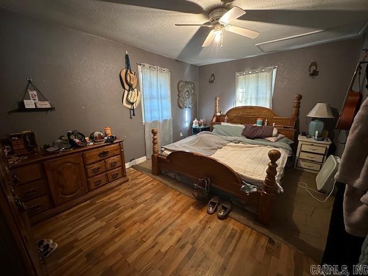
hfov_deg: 102.1
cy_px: 138
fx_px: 149
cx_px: 184
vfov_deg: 85.7
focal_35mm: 14
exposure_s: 1/40
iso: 1000
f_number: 2.2
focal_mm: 2.22
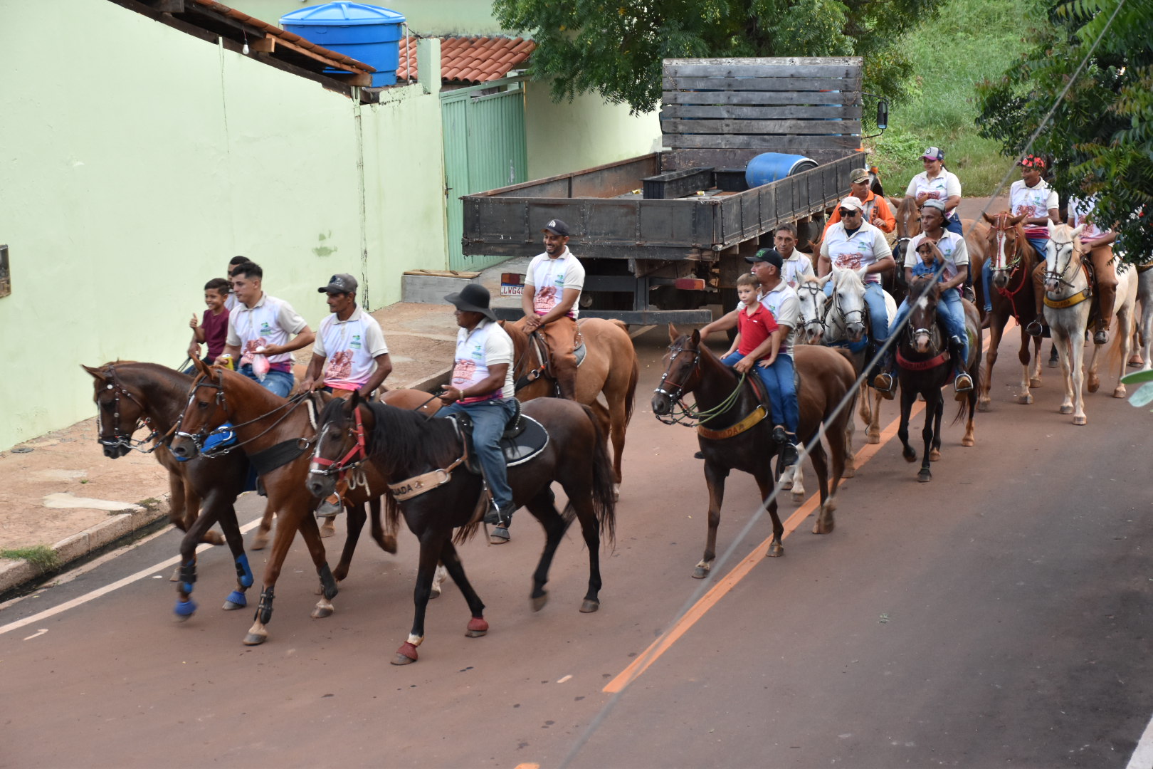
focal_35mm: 78
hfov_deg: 26.0
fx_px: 2498
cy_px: 384
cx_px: 576
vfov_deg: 17.5
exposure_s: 1/100
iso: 1000
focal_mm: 52
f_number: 5
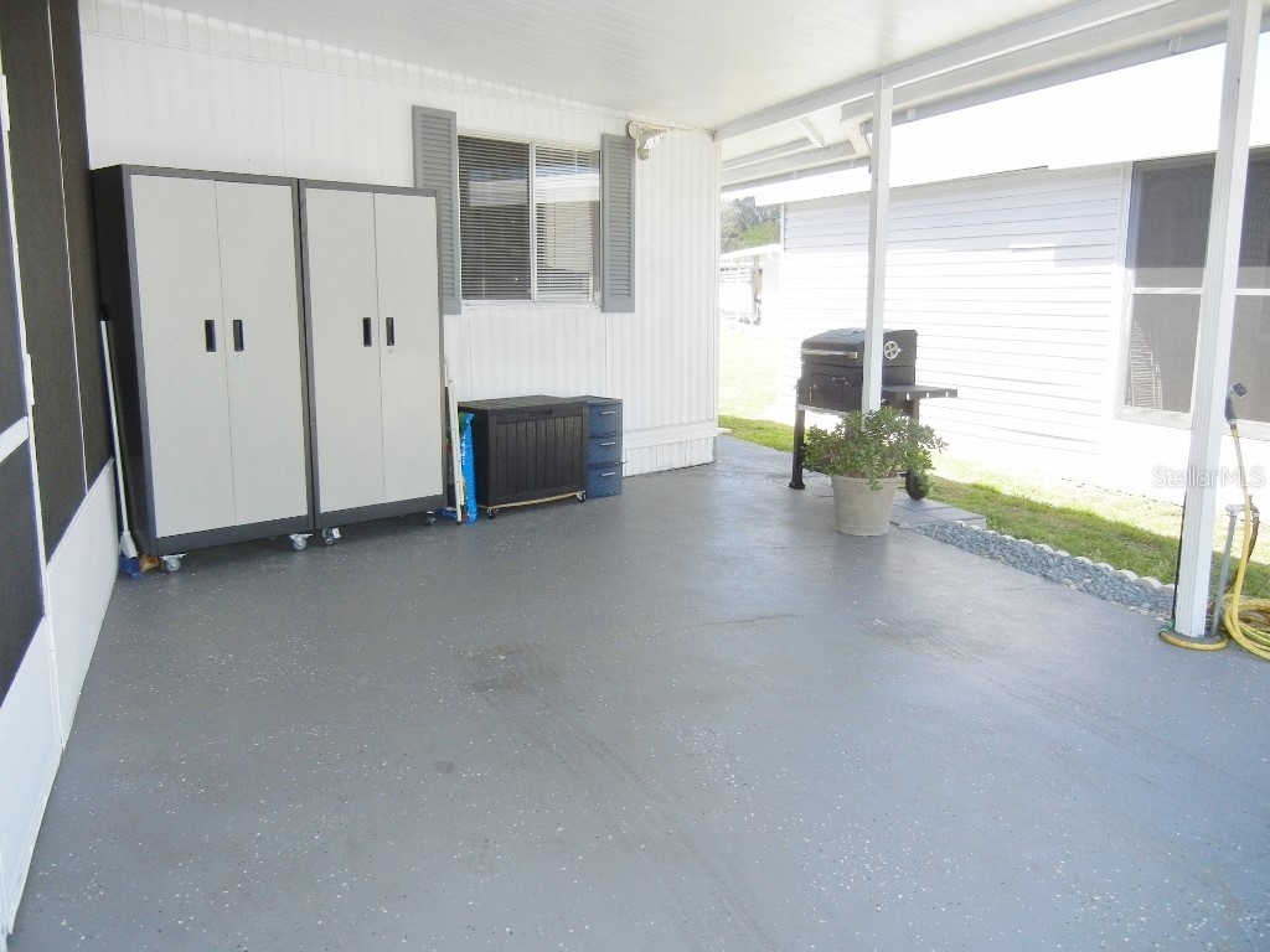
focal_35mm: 30
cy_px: 476
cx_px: 635
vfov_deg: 46.8
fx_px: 1101
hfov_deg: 60.0
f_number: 3.5
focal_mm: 5.4
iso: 230
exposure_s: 1/548
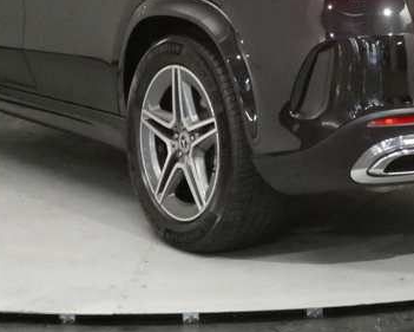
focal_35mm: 118
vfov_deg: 13.0
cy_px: 30
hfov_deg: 16.3
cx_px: 271
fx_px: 1446
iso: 1600
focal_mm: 9.5
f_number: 3.9
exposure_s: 1/60
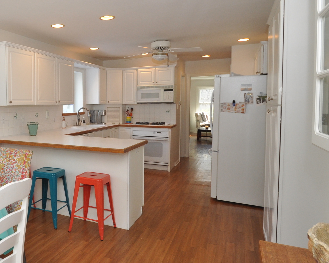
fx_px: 282
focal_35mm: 29
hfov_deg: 54.7
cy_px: 109
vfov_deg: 49.8
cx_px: 50
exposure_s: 1/80
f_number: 4.5
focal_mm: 10
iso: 400
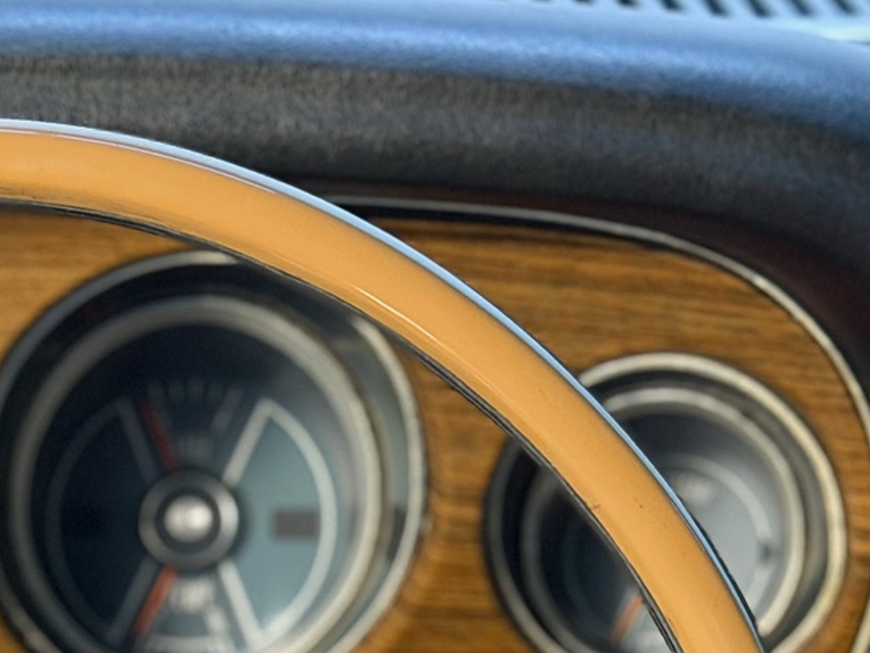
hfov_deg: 12.9
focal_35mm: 150
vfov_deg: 9.6
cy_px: 999
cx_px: -110
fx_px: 3772
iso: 800
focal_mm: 6.76
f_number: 1.78
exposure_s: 1/20
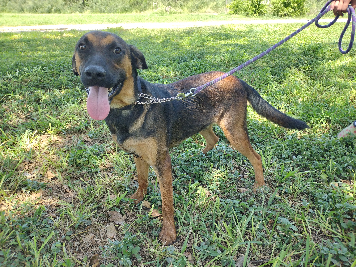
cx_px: 178
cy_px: 134
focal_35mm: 27
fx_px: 278
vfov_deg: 51.4
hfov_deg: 65.3
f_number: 1.7
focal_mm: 4.71
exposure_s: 1/513
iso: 100
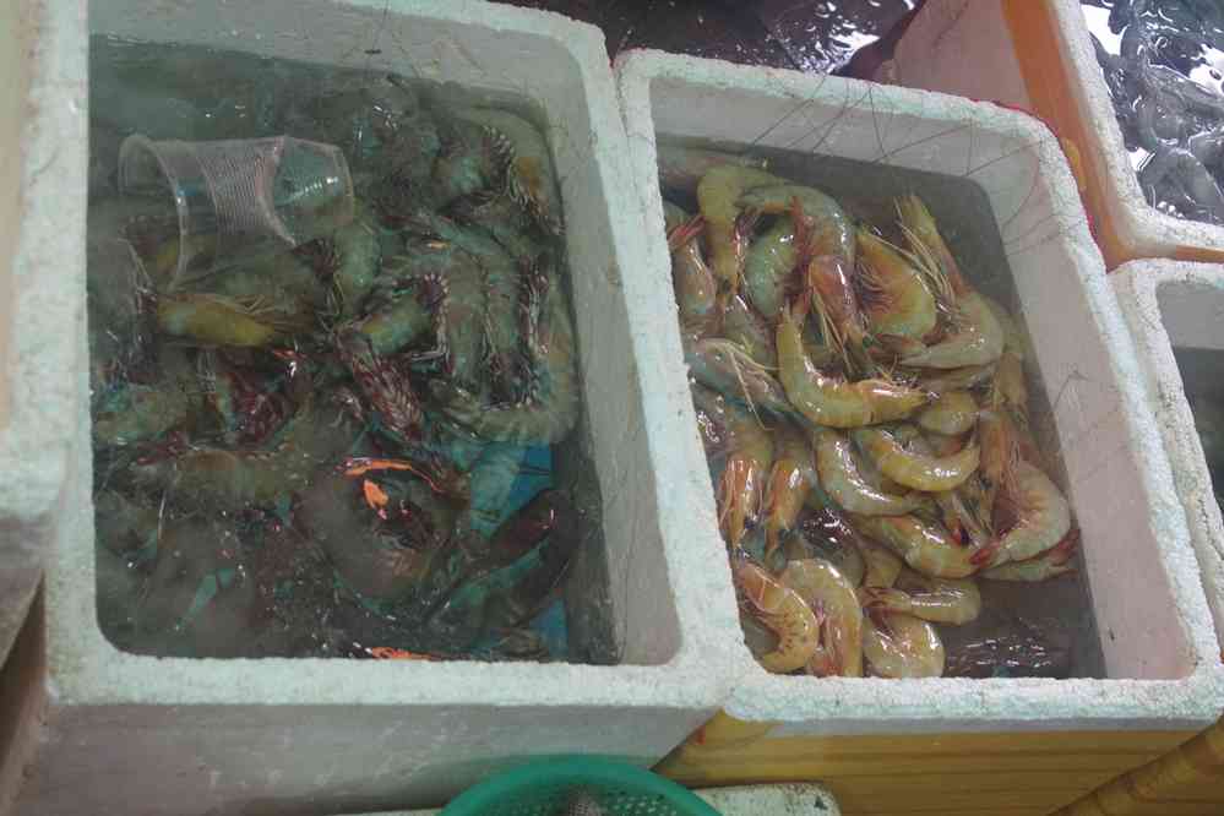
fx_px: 1785
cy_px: 408
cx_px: 612
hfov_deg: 37.9
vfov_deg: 25.8
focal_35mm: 52
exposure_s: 1/60
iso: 1600
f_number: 7.1
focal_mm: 35
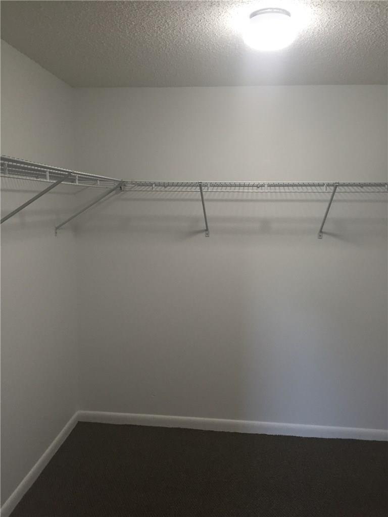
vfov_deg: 61.7
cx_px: 194
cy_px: 258
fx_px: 433
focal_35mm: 29
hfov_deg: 48.2
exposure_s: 1/30
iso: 50
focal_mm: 4.15
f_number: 2.2
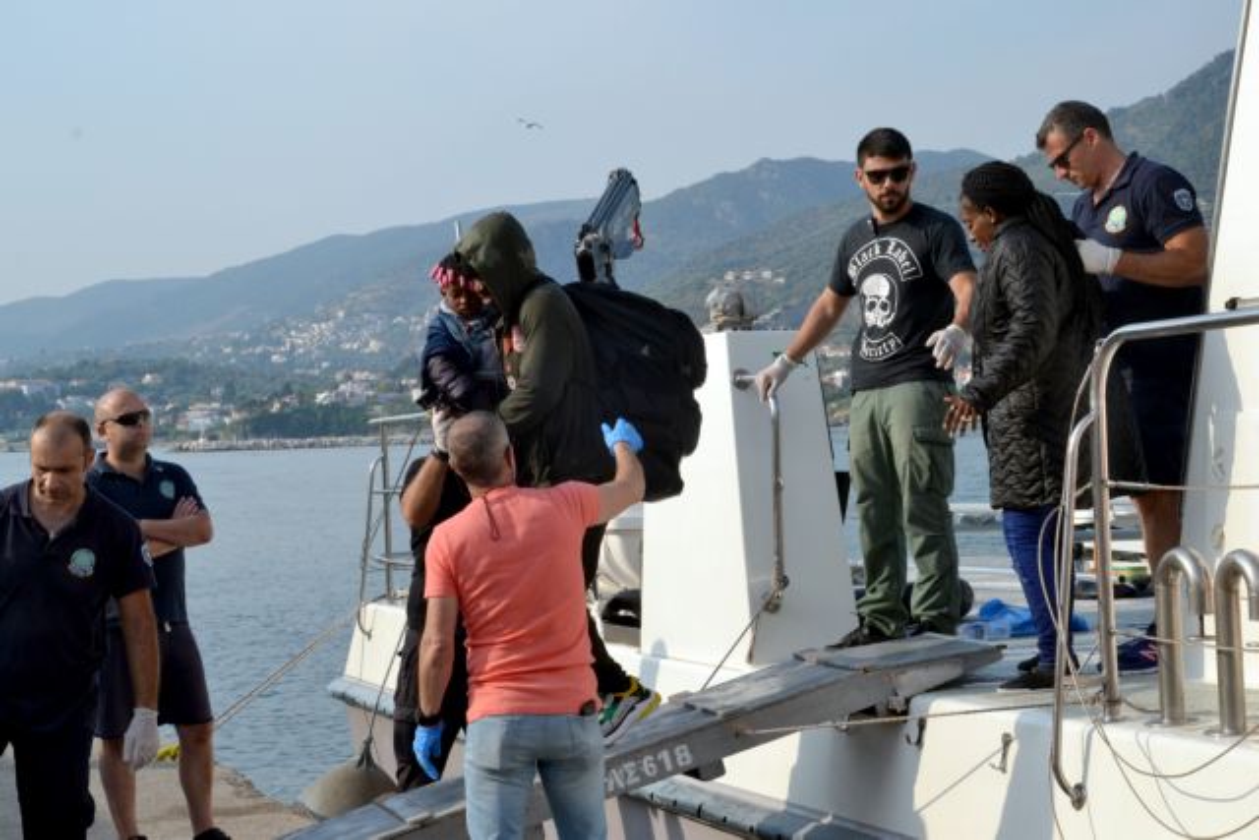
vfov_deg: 17.5
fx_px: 2728
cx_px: 630
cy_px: 420
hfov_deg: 26.0
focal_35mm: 78
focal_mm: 52
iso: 800
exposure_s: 1/640
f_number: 13
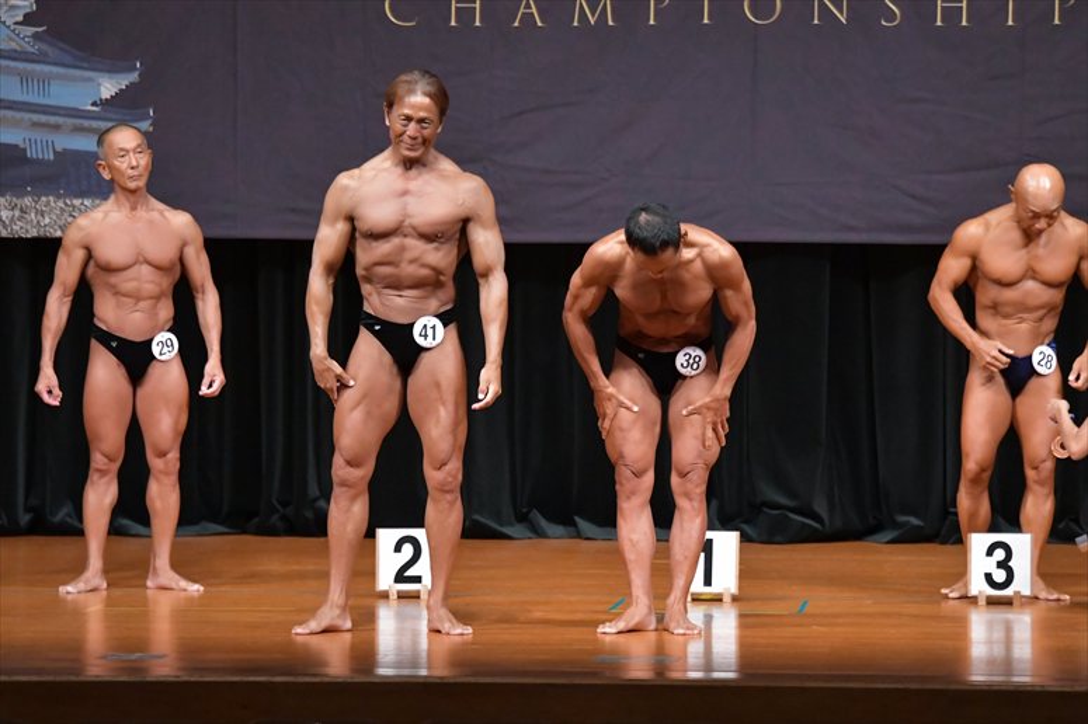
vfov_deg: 6.1
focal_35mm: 225
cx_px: 544
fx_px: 6797
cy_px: 362
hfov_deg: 9.2
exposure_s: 1/400
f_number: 5.6
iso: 6400
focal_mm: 150
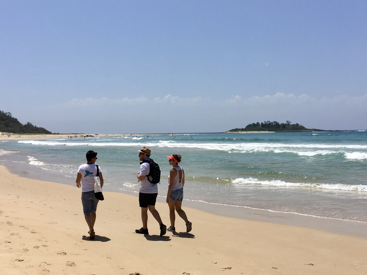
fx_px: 435
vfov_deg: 35.0
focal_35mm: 41
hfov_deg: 45.8
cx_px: 176
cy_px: 164
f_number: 2.2
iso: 25
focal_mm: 4.15
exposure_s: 1/3344
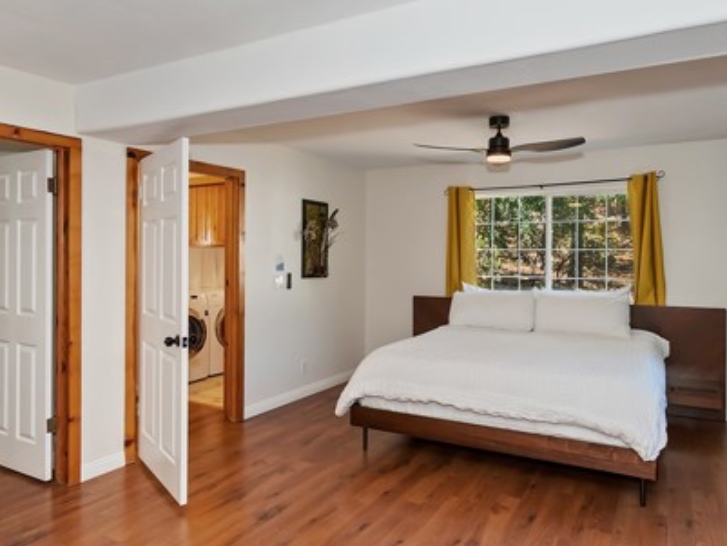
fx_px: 483
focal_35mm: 23
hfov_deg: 73.6
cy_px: 258
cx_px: 406
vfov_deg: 58.9
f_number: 8
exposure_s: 1/30
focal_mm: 10
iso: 400
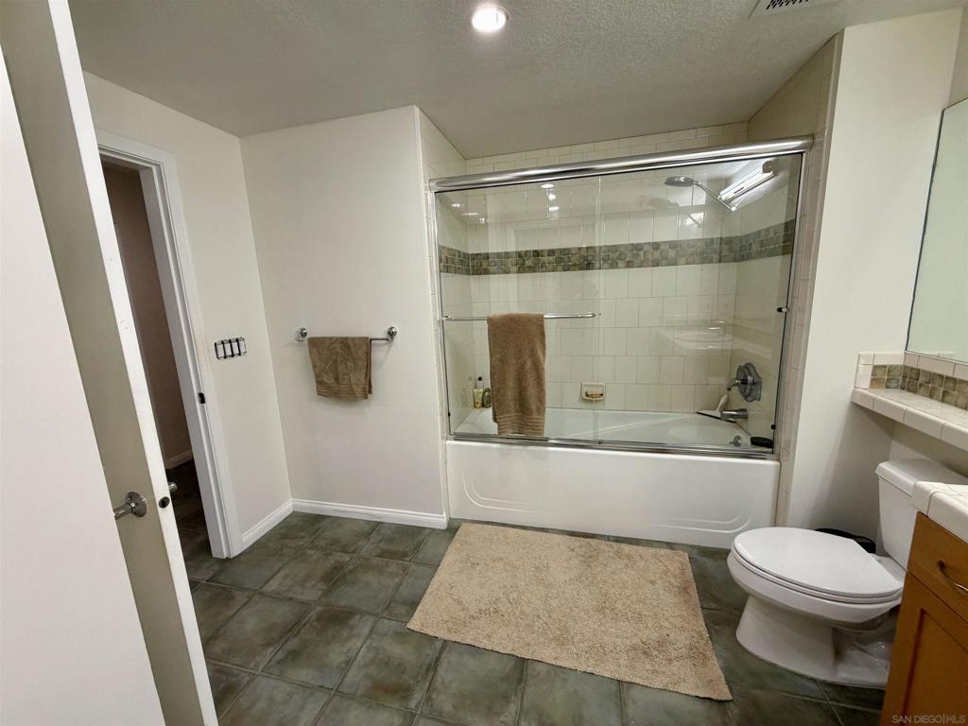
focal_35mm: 14
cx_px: 484
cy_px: 363
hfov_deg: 102.1
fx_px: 391
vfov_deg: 85.7
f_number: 2.2
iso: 250
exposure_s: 1/120
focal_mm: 2.22
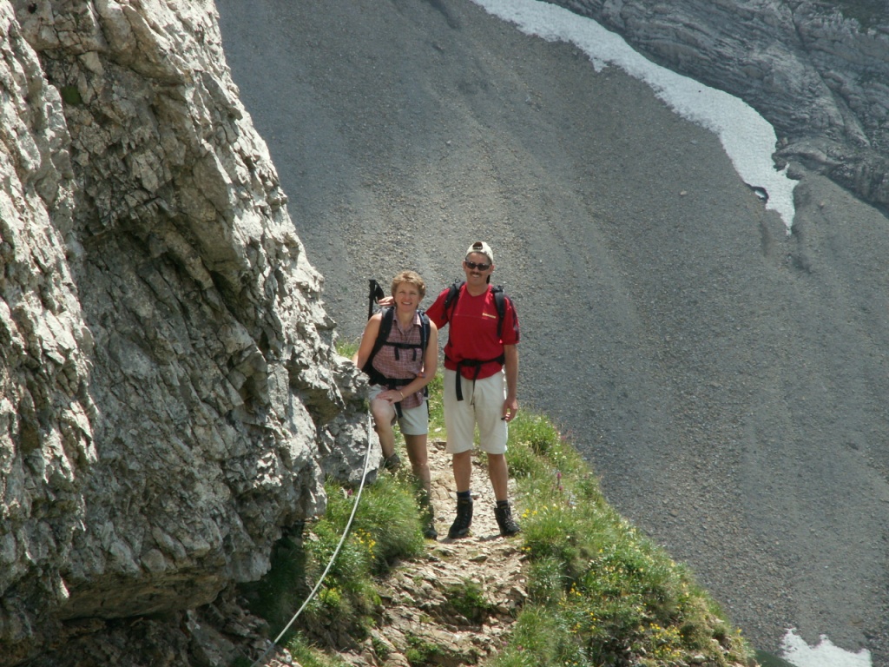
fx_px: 5701
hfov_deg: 8.9
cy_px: 334
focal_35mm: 222
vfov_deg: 6.7
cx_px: 444
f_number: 7.1
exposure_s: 1/100
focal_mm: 36.39
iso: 50
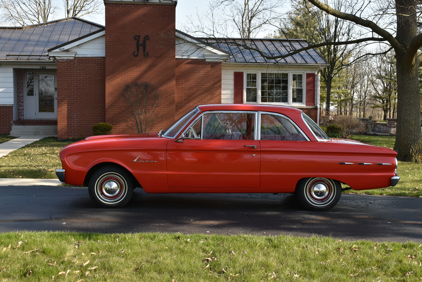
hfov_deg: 41.1
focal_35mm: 48
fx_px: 563
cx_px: 211
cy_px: 141
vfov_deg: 28.1
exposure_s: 1/500
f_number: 8
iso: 560
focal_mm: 32
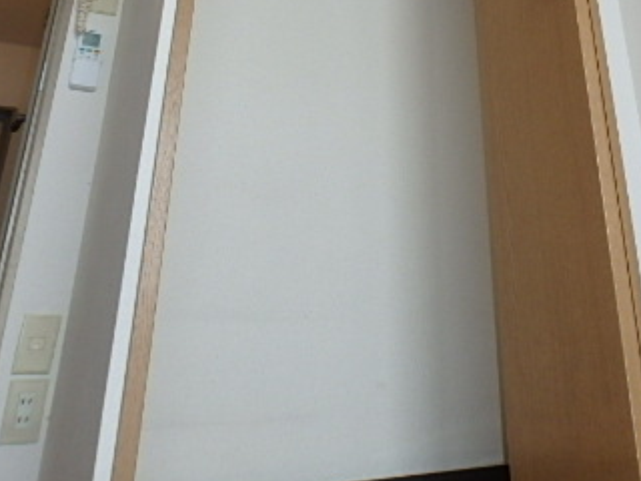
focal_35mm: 42
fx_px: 778
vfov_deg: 31.8
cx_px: 523
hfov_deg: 42.6
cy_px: 6
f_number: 3.5
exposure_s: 1/60
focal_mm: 3.7
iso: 200
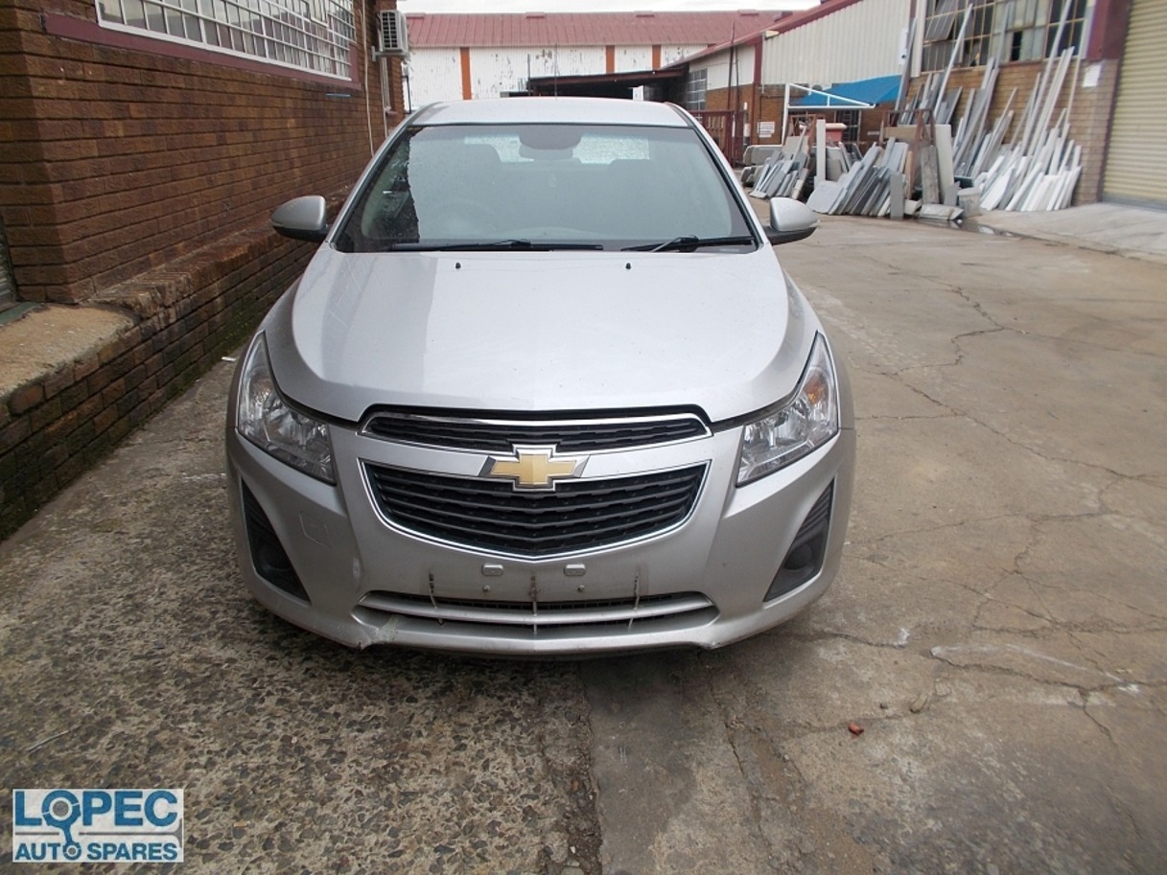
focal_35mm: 26
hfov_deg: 67.3
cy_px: 438
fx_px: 877
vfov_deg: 53.1
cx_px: 584
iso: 80
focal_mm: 4.6
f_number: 3.2
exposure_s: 1/250
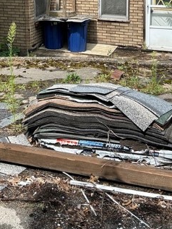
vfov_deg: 29.2
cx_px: 45
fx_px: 417
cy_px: 14
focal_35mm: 63
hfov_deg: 23.1
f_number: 1.5
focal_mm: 5.7
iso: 50
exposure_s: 1/2208
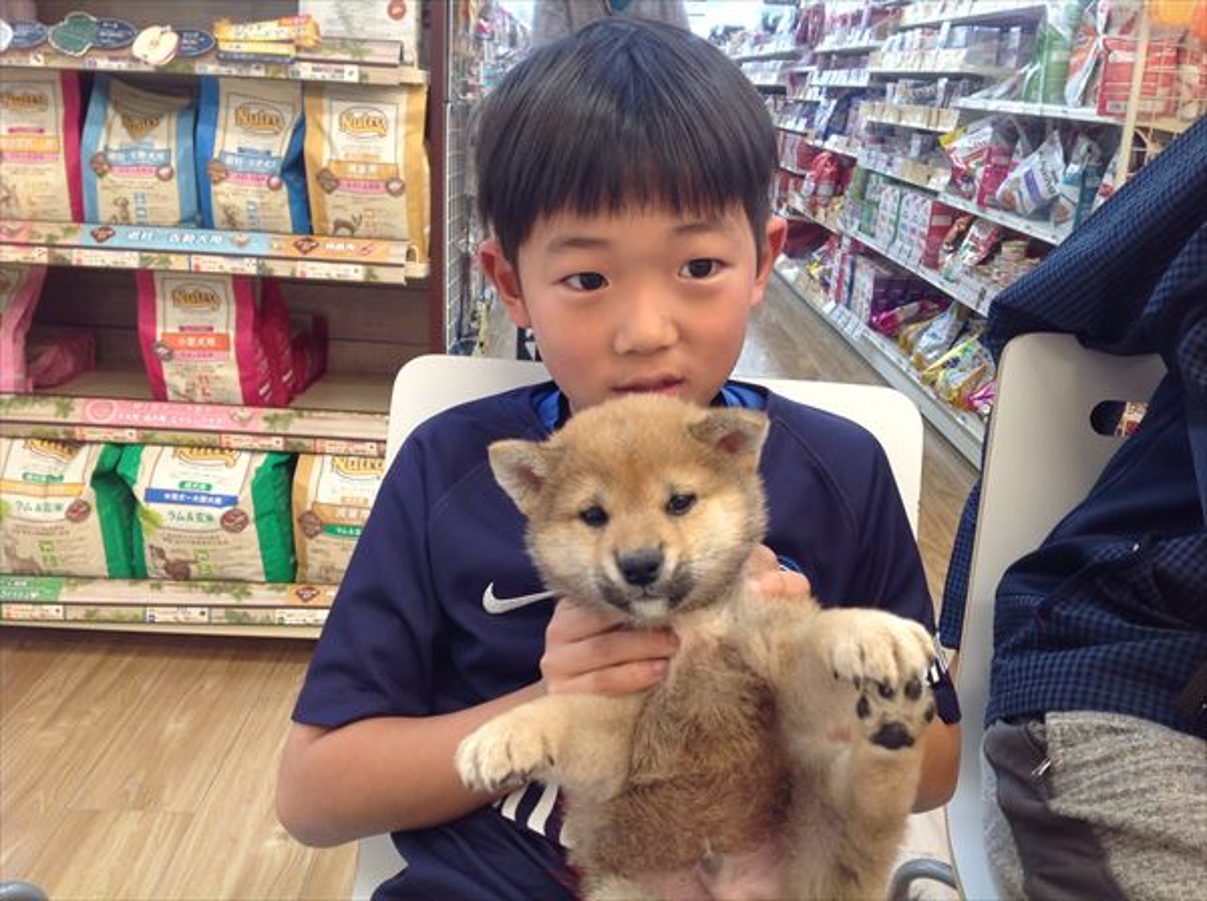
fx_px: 1218
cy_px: 450
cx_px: 604
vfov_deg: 40.6
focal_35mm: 35
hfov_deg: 52.7
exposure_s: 1/20
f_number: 2.4
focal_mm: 4.28
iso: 50
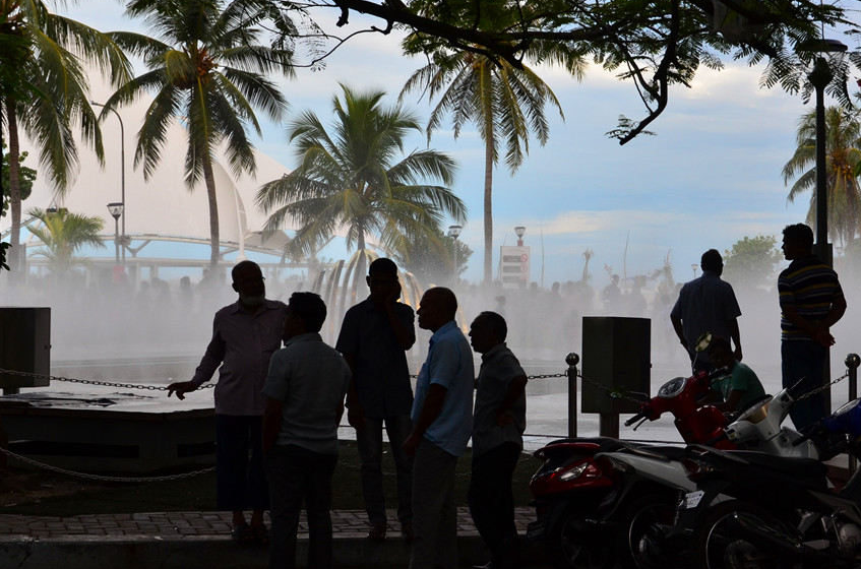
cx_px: 533
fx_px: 1765
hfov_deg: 27.3
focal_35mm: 74
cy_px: 262
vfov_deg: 18.3
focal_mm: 36
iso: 400
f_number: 10
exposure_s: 1/320
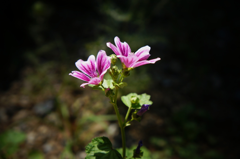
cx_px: 120
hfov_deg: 45.0
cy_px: 80
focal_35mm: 44
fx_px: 290
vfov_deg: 30.8
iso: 100
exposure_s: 1/1250
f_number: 4
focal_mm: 29
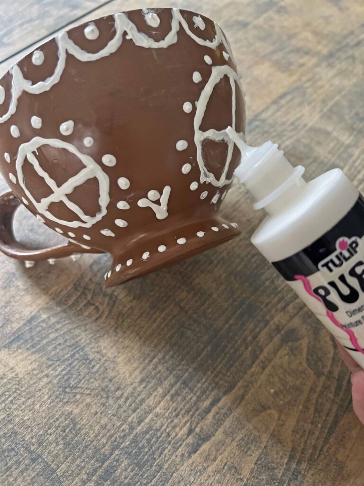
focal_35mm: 26
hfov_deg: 53.1
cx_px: 182
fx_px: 365
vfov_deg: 67.3
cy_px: 243
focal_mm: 5.7
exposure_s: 1/40
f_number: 1.5
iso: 400
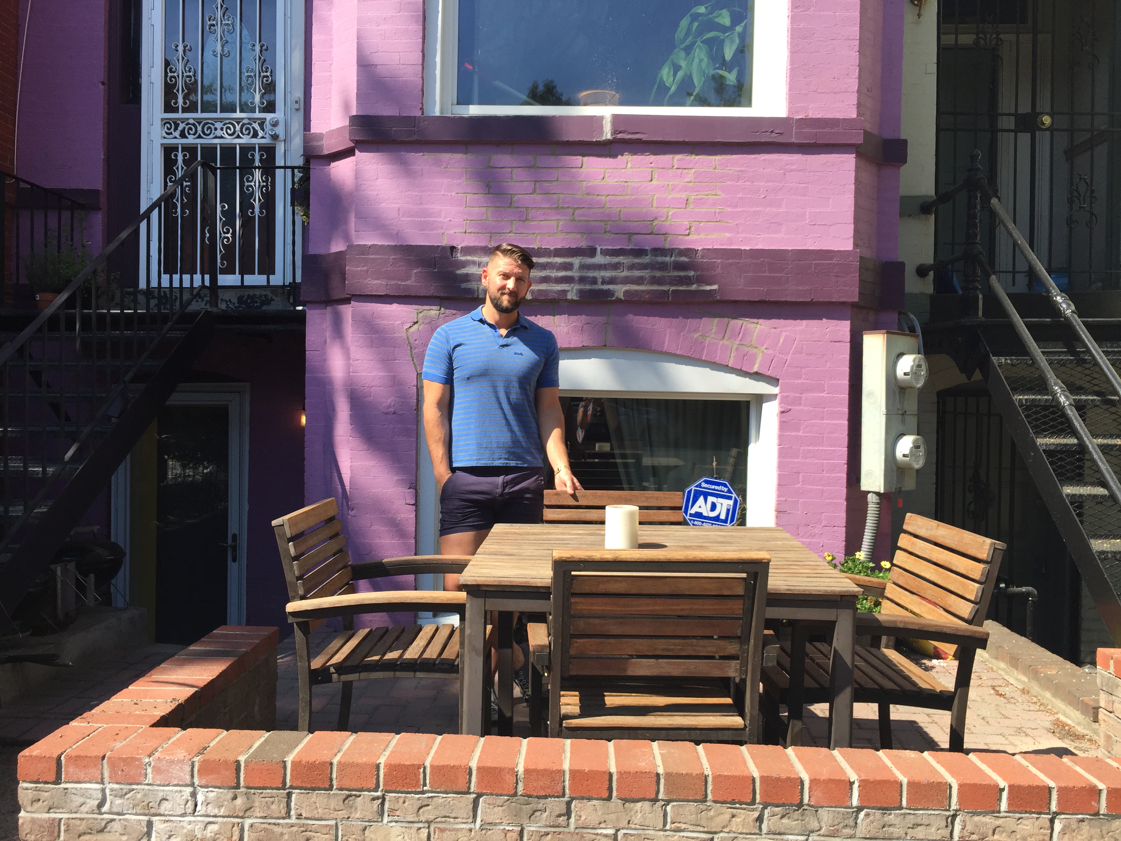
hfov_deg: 61.7
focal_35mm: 29
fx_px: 939
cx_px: 560
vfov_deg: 48.2
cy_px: 420
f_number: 2.2
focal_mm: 4.15
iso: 32
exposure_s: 1/989
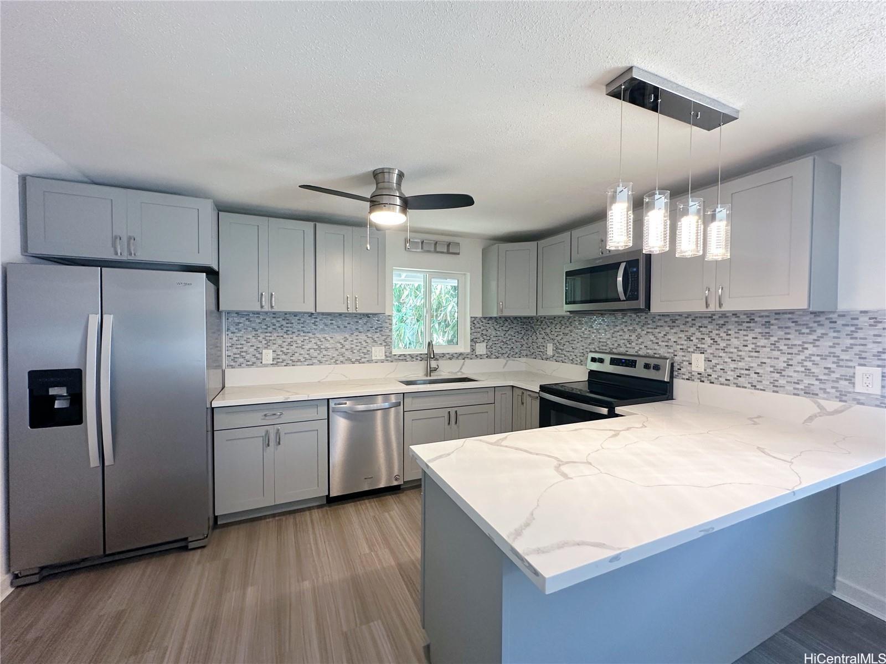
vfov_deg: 85.7
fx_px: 358
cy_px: 332
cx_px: 443
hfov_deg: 102.1
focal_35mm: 14
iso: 200
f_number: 2.2
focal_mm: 2.22
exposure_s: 1/120
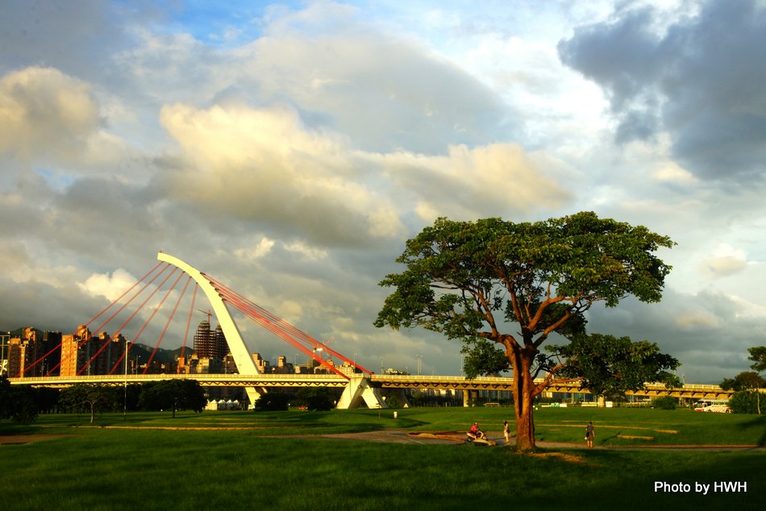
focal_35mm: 39
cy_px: 256
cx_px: 383
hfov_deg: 49.5
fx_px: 830
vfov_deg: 34.2
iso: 200
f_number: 18
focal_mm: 26
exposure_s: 1/15
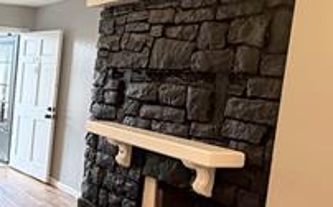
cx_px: -61
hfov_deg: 34.6
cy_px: 105
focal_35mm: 47
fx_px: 426
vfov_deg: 27.4
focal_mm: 2.22
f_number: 2.2
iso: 100
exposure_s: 1/120
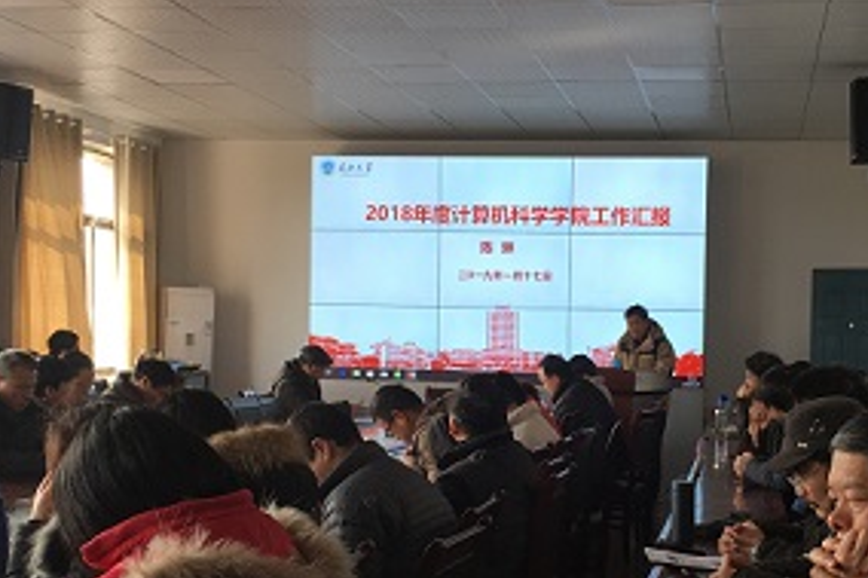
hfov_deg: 33.3
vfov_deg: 22.5
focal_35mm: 60
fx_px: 1446
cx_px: 536
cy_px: 373
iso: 40
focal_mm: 4.15
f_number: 2.2
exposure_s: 1/100
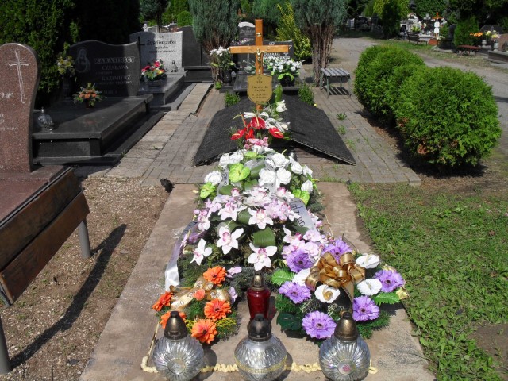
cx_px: 254
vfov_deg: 40.7
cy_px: 190
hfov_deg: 52.6
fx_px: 514
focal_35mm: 35
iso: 100
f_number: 8.4
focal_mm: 6.3
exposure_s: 1/350
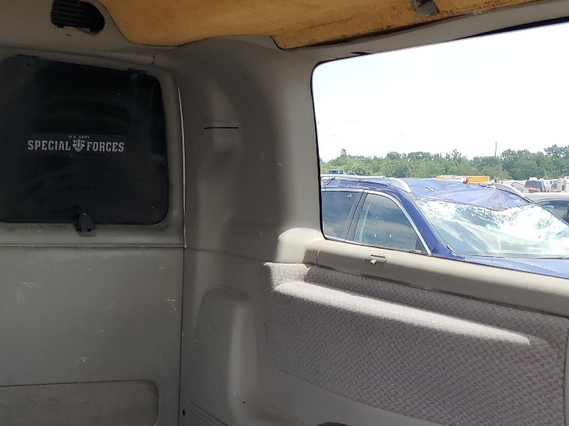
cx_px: 111
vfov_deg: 25.4
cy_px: 315
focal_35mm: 57
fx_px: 937
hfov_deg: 32.8
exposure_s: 1/217
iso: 50
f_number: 1.5
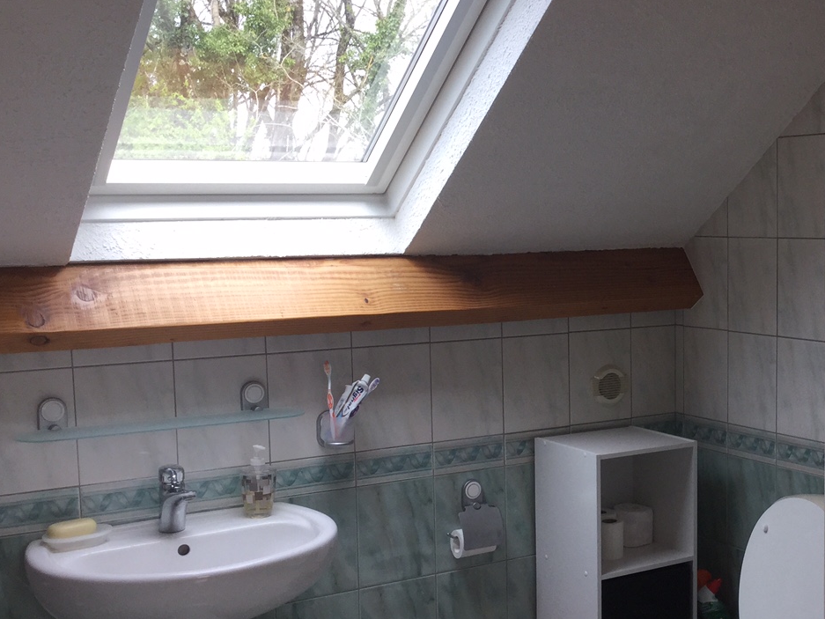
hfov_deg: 34.1
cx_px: 699
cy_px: 350
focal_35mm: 54
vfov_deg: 27.0
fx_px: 1287
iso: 32
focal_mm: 3.3
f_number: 2.4
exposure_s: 1/100
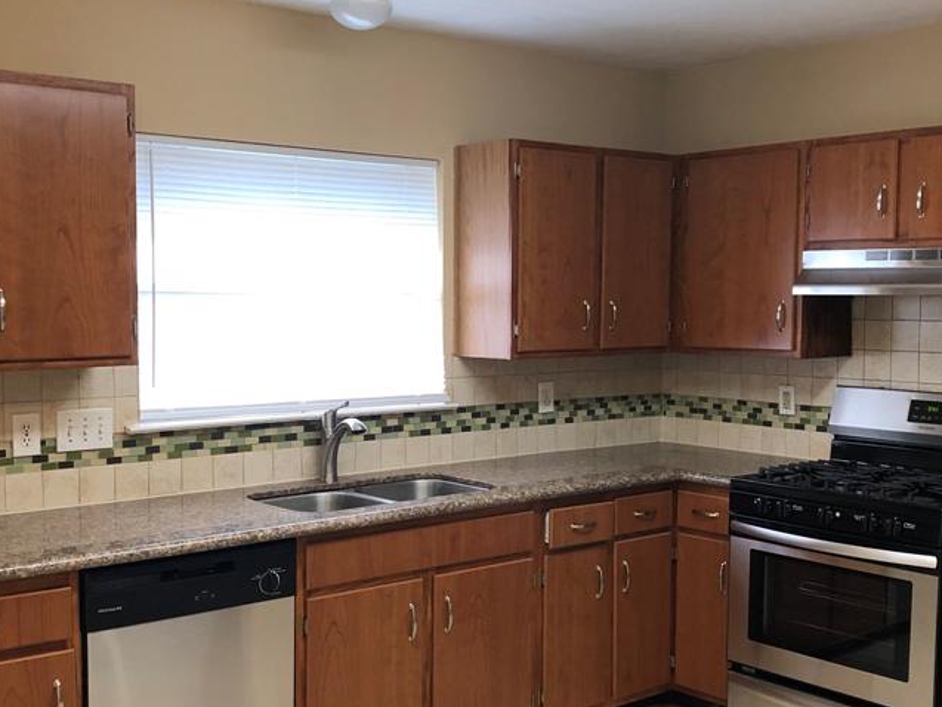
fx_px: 1225
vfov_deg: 32.1
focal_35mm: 45
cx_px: 444
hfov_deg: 42.1
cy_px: 411
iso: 40
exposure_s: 1/30
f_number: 1.8
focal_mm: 4
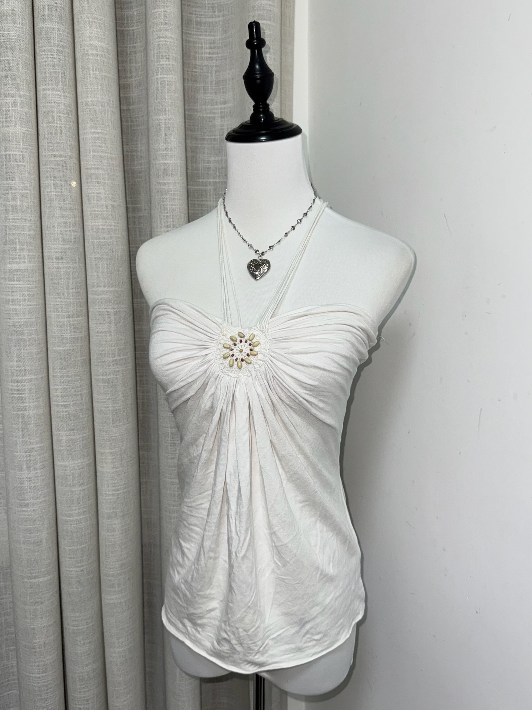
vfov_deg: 71.6
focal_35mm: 24
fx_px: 492
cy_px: 355
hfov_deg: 56.8
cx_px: 266
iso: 80
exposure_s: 1/62
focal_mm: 6.76
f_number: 1.78
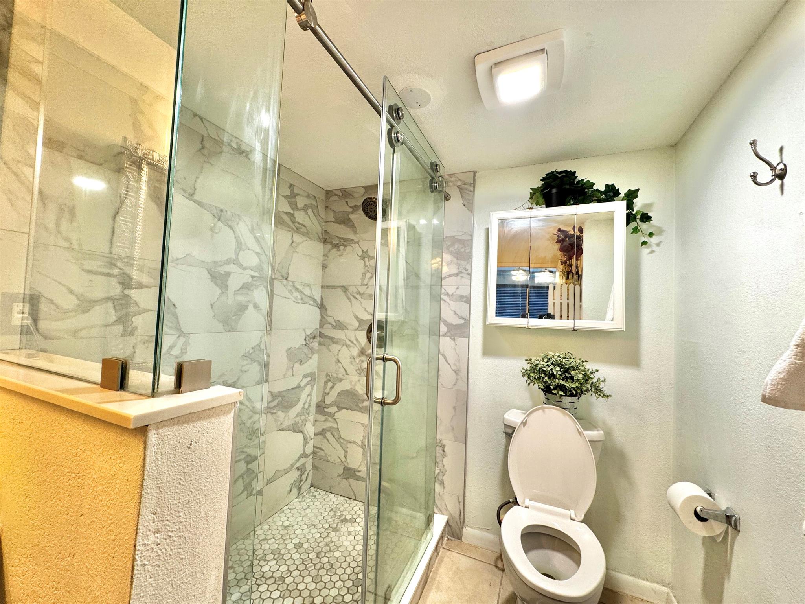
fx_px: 326
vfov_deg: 85.7
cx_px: 402
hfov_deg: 102.1
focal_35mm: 14
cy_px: 302
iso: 200
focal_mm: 2.22
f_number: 2.2
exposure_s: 1/60
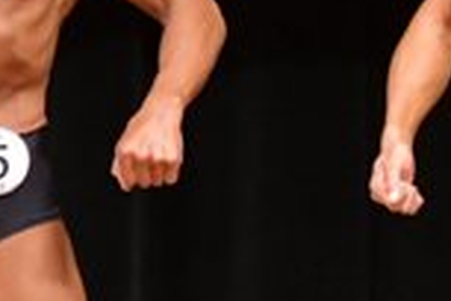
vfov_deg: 1.1
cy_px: 245
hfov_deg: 1.6
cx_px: 1107
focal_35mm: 1295
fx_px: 16222
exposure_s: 1/400
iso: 6400
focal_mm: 170
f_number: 5.6
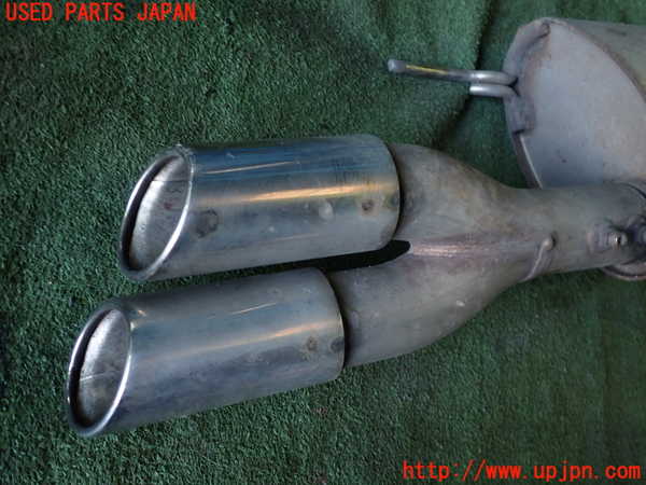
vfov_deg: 46.8
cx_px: 323
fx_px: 560
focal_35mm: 30
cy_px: 242
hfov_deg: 60.0
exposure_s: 1/50
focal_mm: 5.4
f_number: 2.3
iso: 200
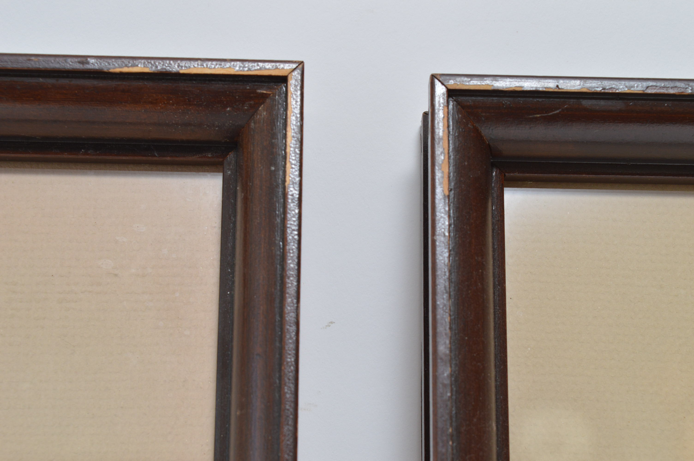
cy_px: 230
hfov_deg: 24.6
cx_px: 347
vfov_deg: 16.5
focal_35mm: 82
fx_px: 1589
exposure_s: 1/80
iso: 400
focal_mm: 55
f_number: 9
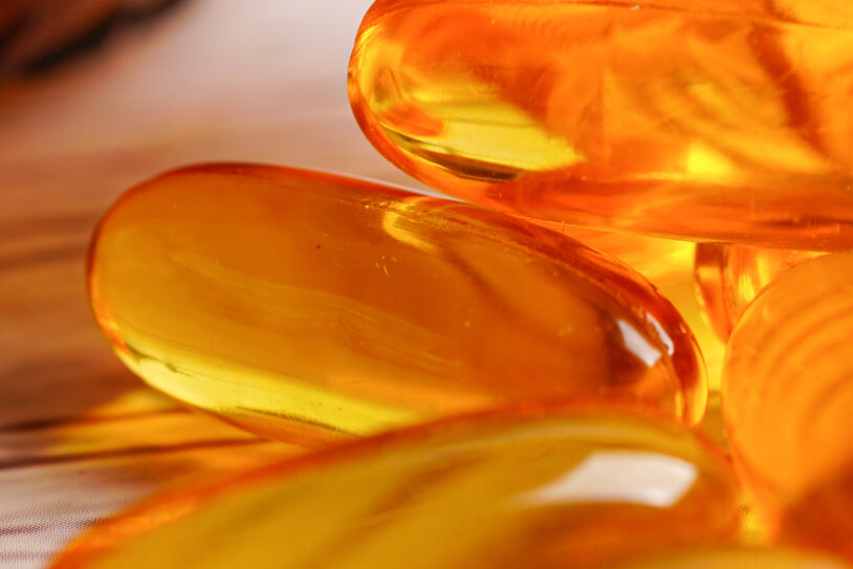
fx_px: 6706
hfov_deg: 7.2
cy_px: -250
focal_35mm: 283
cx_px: 1090
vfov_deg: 4.8
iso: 100
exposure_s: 1/160
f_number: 6.3
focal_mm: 90
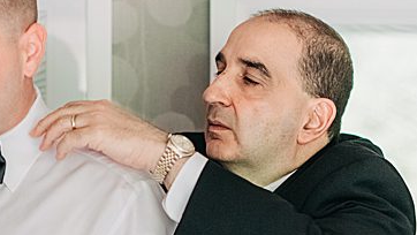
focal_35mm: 136
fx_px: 1504
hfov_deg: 15.7
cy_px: 285
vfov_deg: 8.8
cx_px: 91
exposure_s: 1/500
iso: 640
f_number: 2
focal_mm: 50
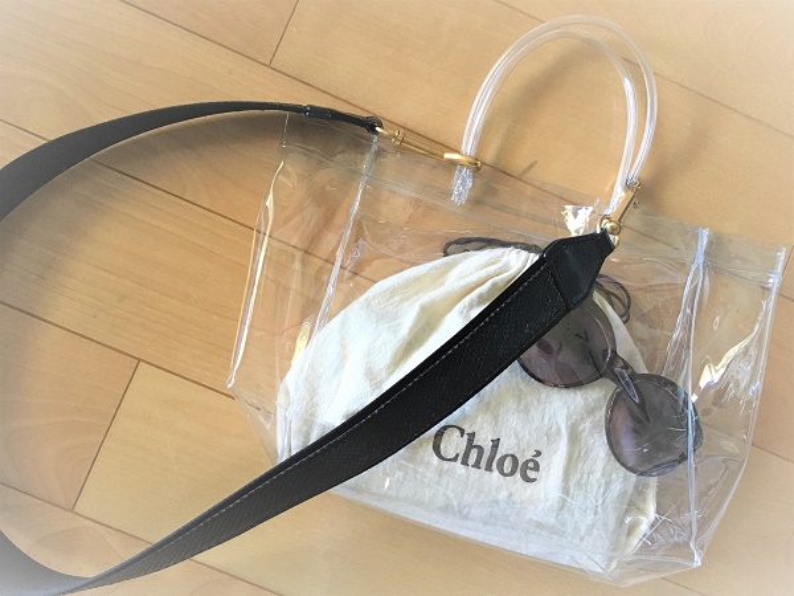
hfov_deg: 61.7
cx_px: 397
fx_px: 665
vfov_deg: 48.2
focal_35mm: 29
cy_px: 298
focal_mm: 4.15
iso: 200
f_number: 2.2
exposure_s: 1/30
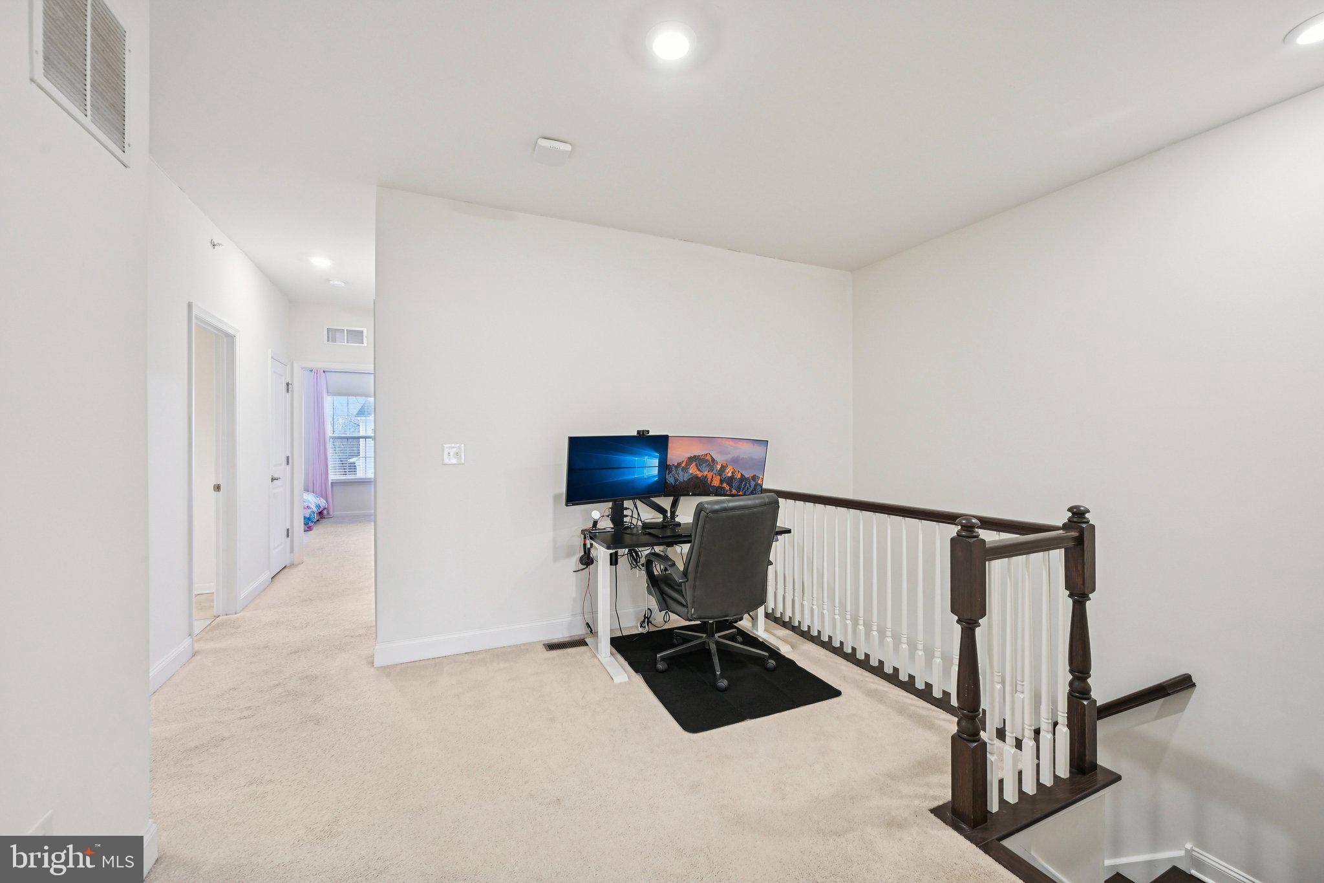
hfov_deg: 104.3
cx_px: 662
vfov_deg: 81.2
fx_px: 515
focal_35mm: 14
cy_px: 442
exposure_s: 1/5
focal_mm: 14
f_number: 8
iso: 400
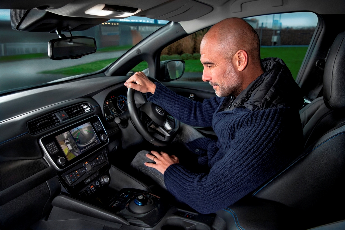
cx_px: 172
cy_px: 115
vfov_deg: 53.1
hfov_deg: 73.8
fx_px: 230
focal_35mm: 24
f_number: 4.5
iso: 250
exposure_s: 1/125
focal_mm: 24
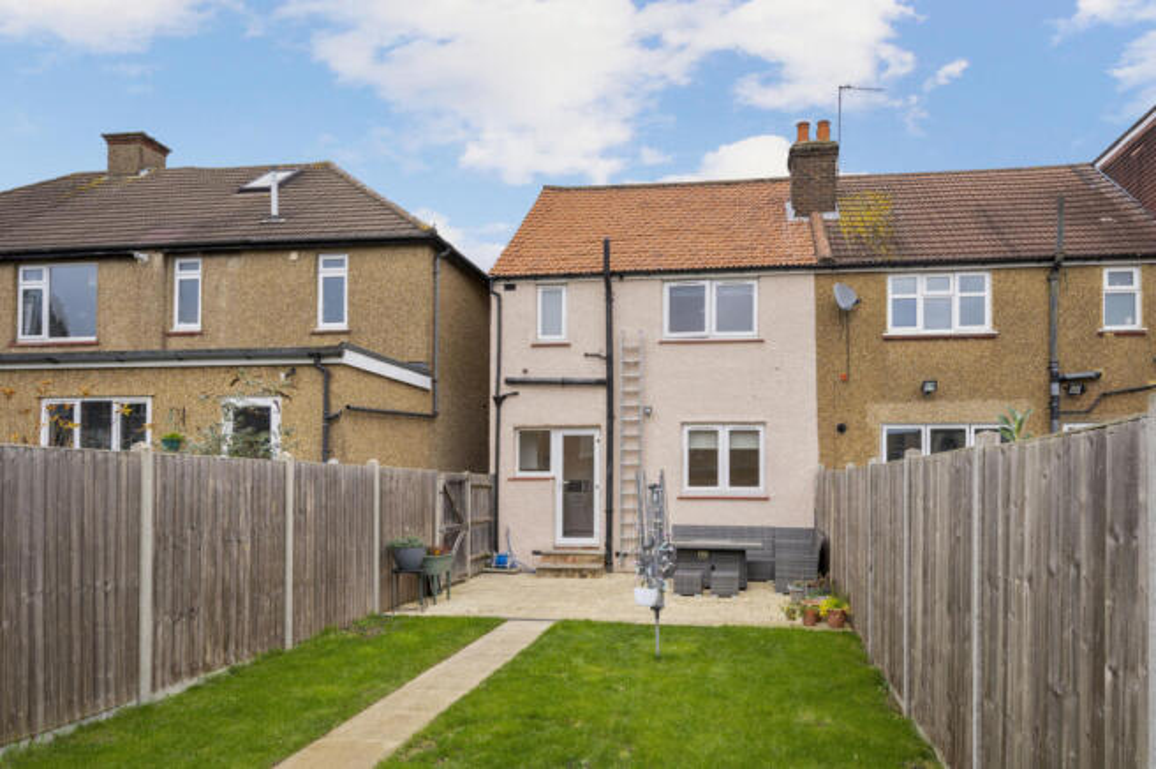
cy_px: 384
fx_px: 754
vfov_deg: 54.0
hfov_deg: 75.0
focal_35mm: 24
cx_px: 578
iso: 400
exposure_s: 1/80
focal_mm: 23.5
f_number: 8
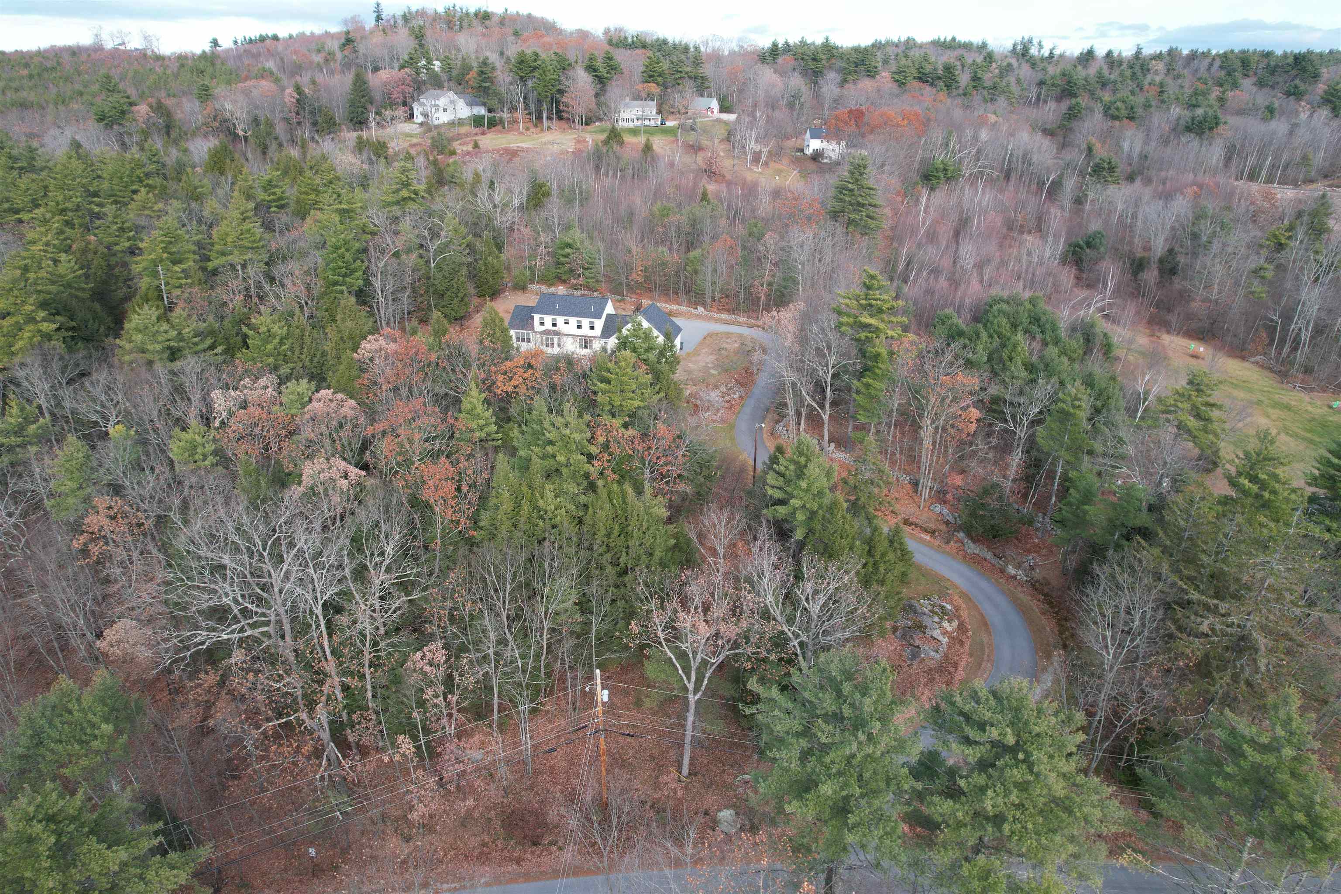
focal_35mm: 22
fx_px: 819
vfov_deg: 57.2
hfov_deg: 78.6
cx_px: 670
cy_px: 447
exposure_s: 1/500
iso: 200
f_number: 2.8
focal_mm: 8.38
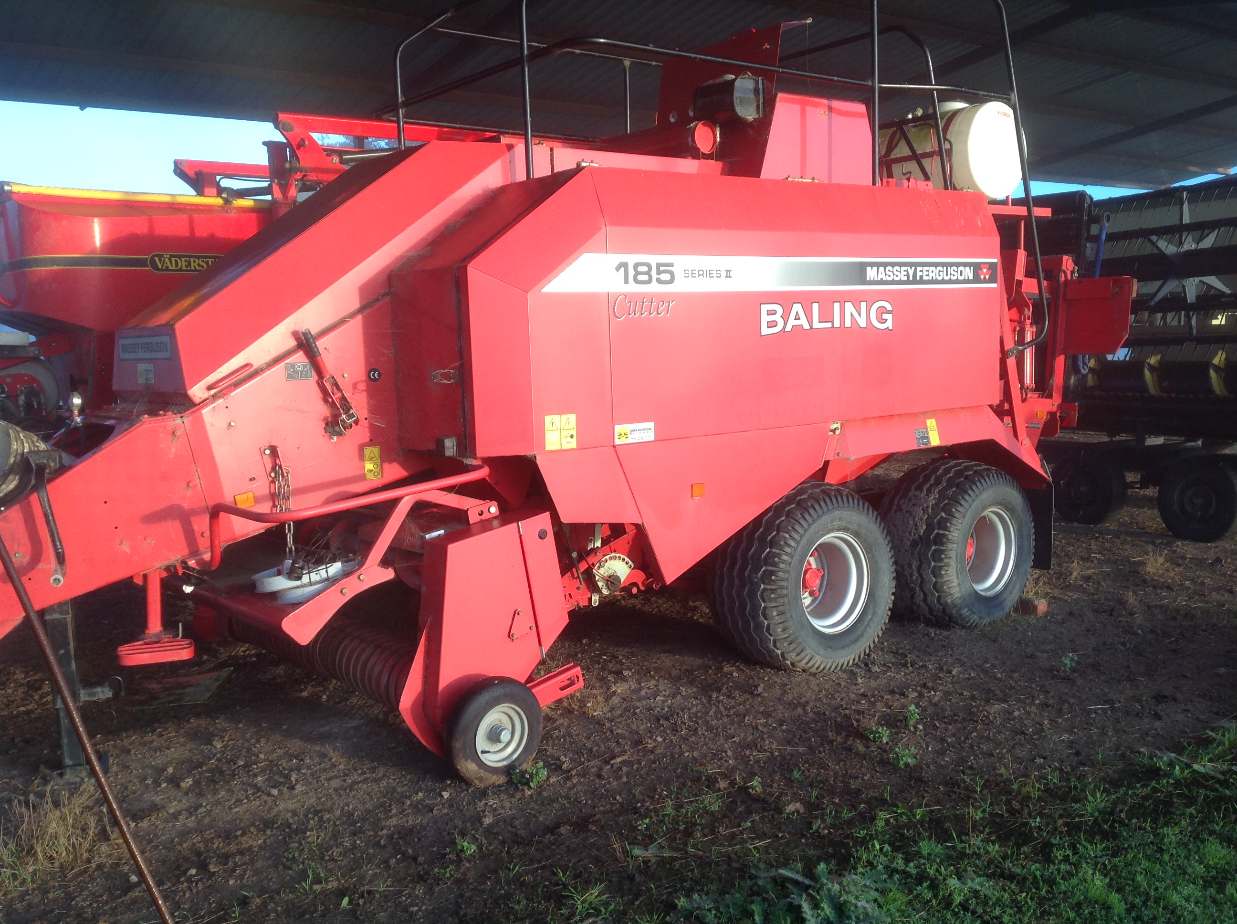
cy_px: 462
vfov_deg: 40.6
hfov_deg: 52.7
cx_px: 618
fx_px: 1249
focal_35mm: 35
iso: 50
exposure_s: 1/185
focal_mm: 4.28
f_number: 2.4
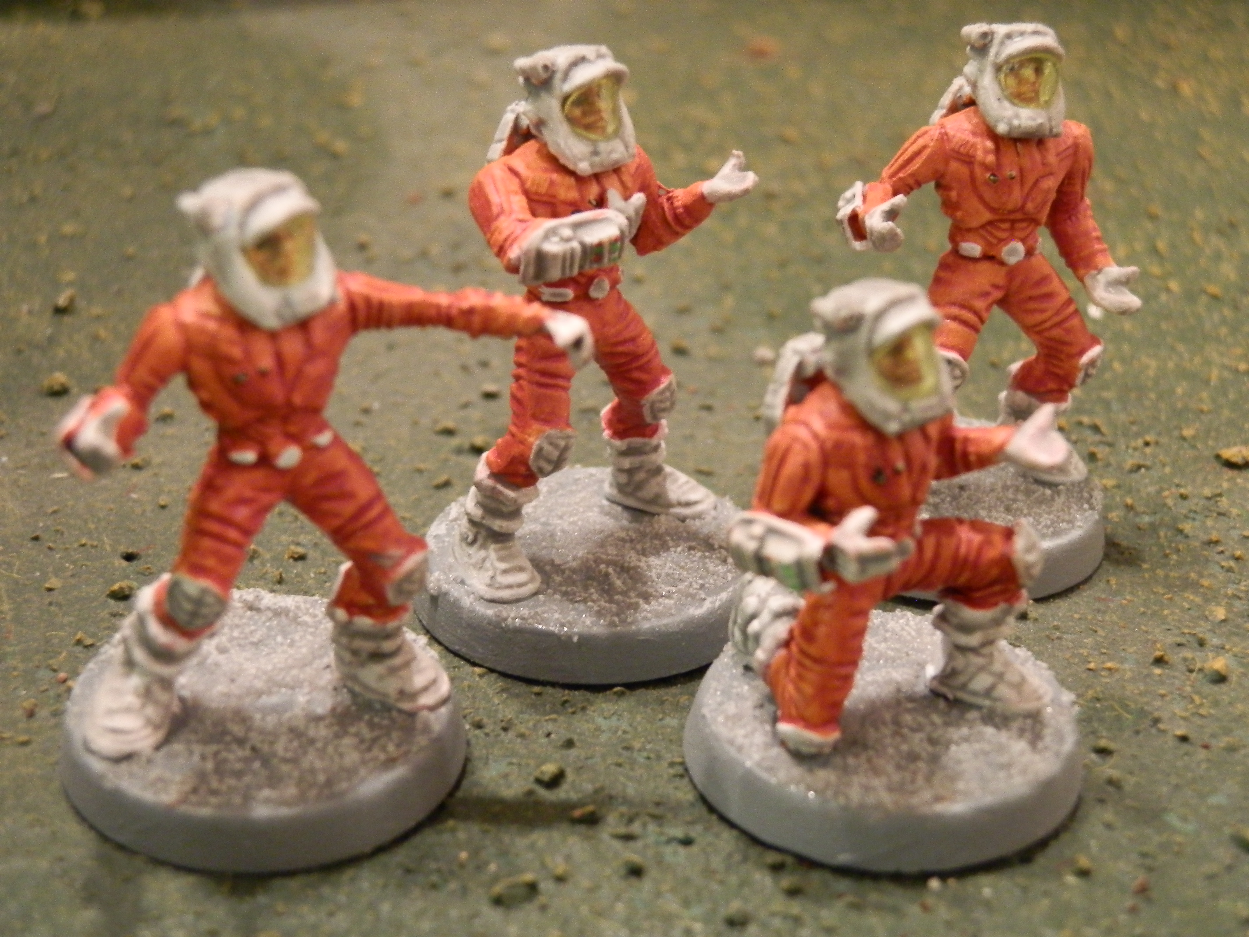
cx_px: 624
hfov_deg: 31.7
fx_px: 2201
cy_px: 468
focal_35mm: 61
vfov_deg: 24.0
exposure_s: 1/8
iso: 320
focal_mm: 10.99
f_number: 3.7
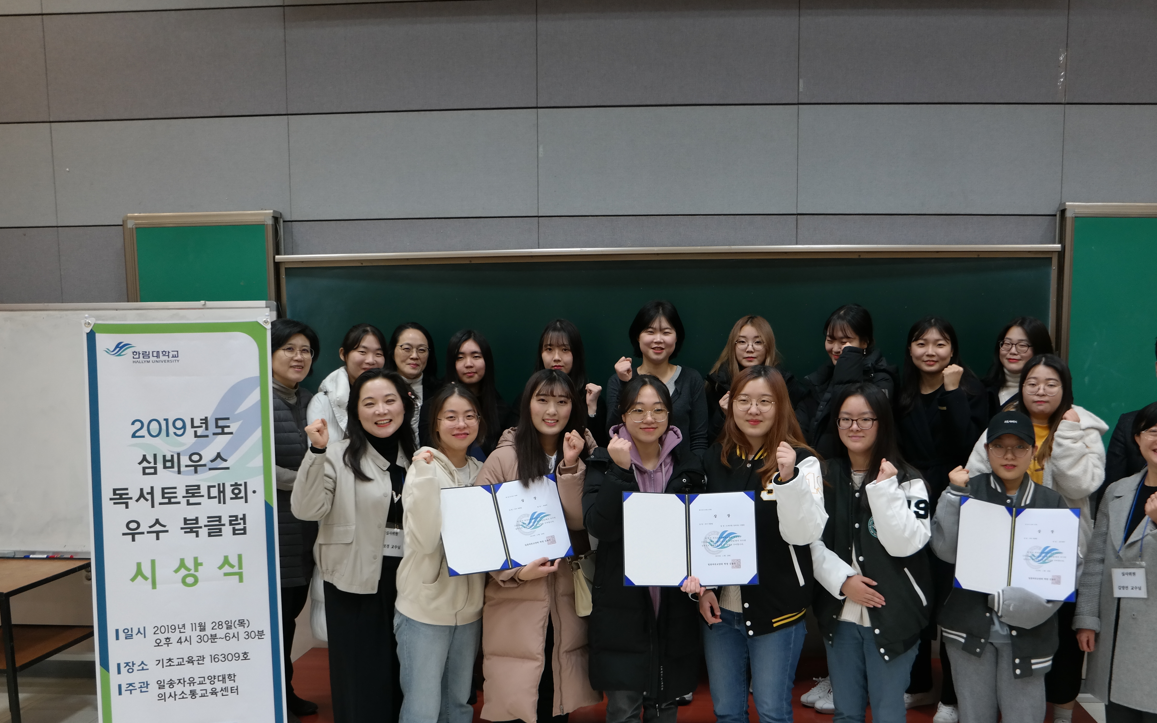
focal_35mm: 30
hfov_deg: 62.6
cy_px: 448
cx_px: 660
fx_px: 946
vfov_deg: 41.5
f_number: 3.5
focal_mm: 16
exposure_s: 1/30
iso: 400
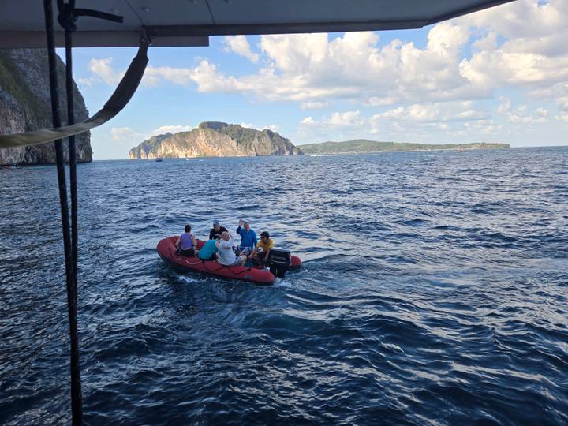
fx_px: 377
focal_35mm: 23
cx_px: 284
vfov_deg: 58.9
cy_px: 213
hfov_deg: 73.9
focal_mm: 5.4
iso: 25
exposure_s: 1/1073
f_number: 1.8
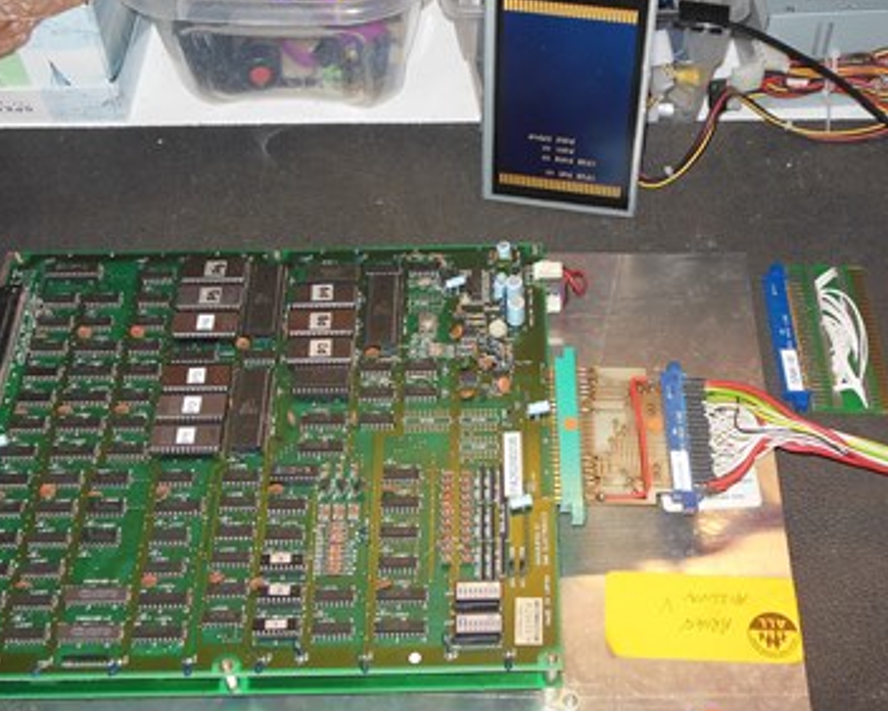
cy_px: 376
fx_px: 947
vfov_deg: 41.2
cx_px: 363
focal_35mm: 36
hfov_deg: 50.0
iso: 200
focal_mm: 5.2
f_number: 3.3
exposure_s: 1/25
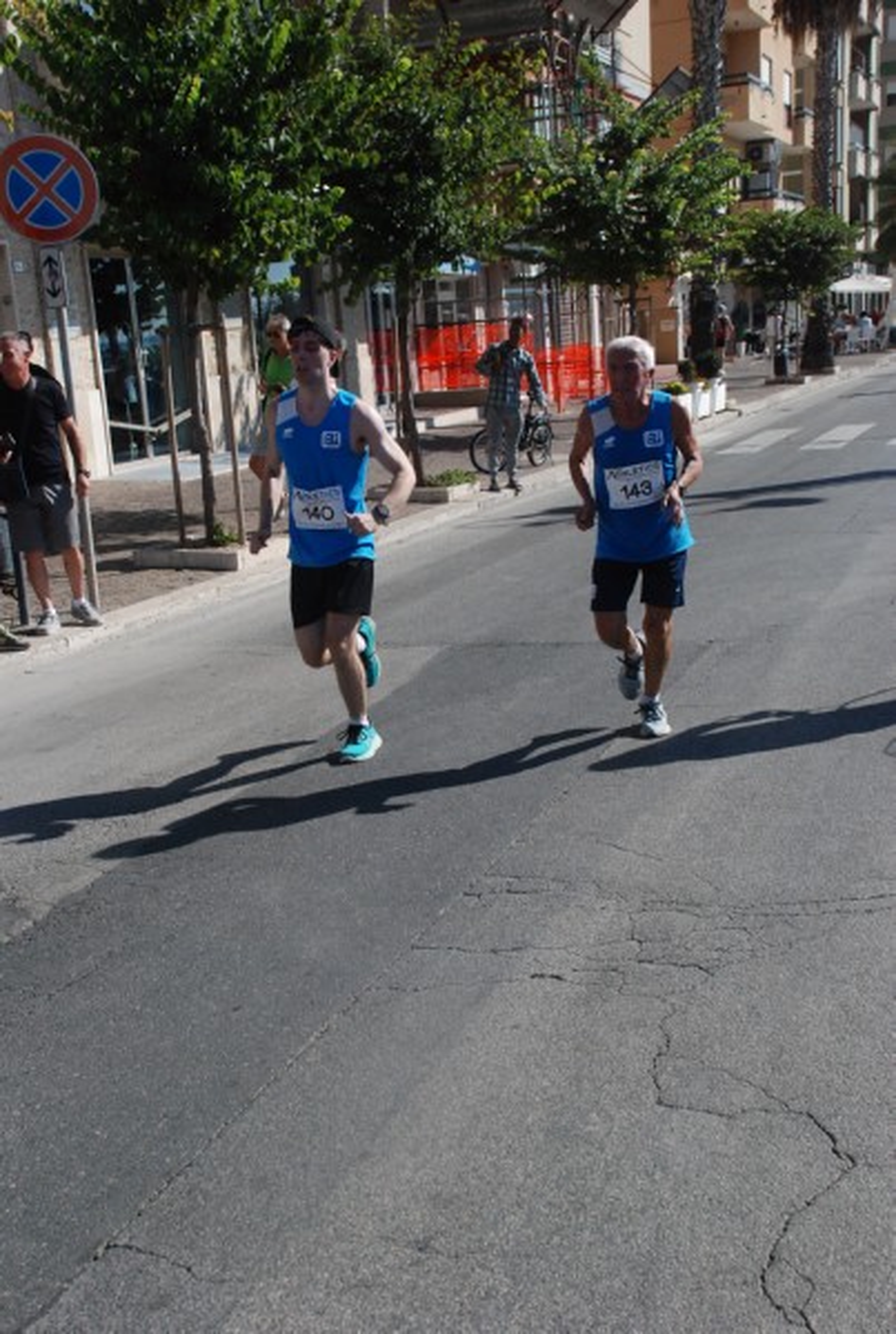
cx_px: 448
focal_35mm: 42
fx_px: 1560
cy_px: 667
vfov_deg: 46.3
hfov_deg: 32.0
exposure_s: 1/2000
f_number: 8
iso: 1000
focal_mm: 28
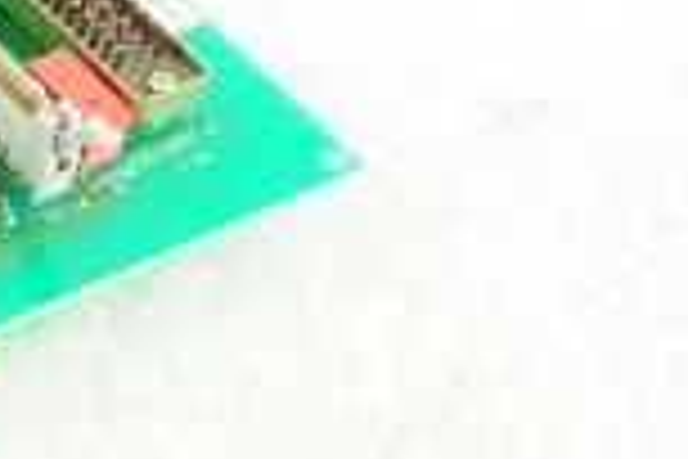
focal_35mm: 137
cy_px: 349
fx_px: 2618
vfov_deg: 10.0
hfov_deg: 13.1
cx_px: -657
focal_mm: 35
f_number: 8
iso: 1600
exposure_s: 1/125
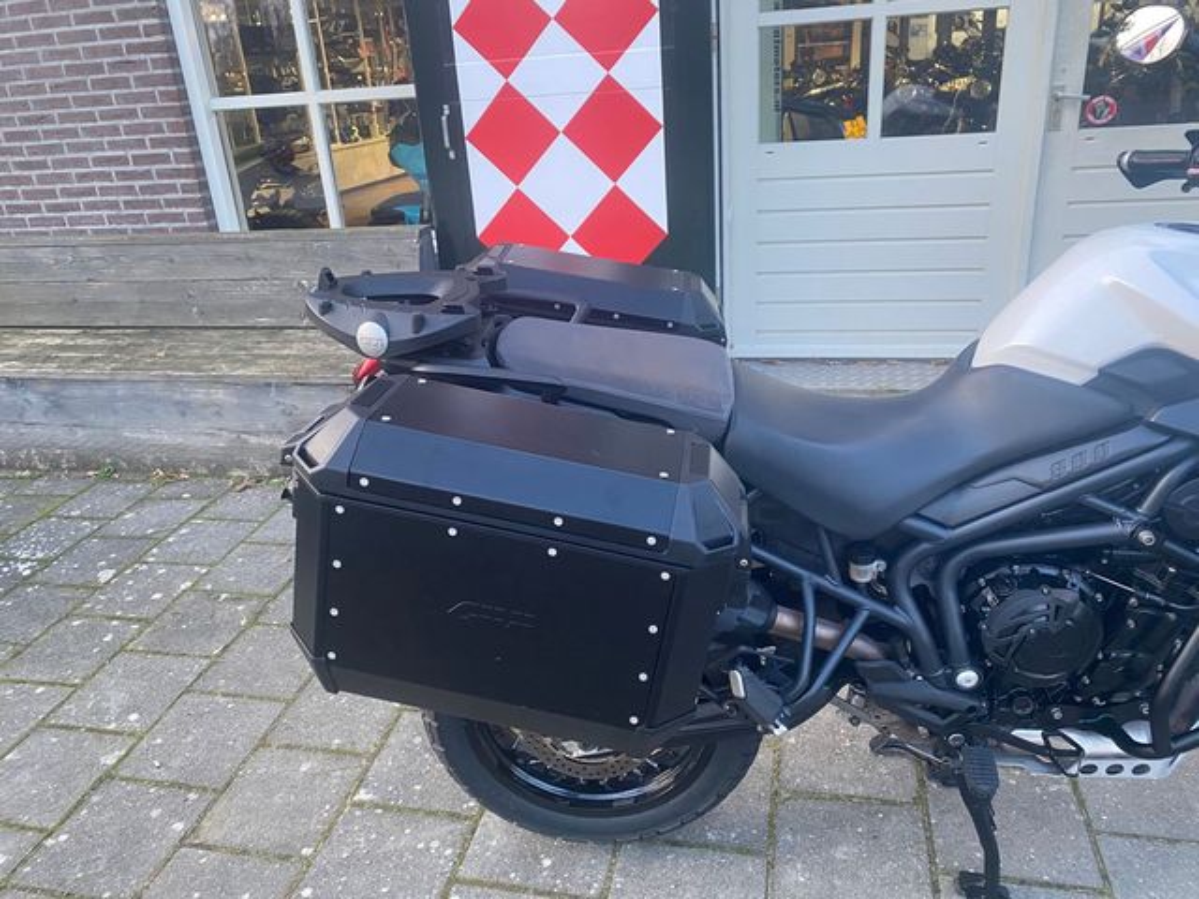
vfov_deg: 53.1
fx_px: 901
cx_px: 600
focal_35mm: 26
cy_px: 450
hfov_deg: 67.3
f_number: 1.8
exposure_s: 1/82
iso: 125
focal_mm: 4.25
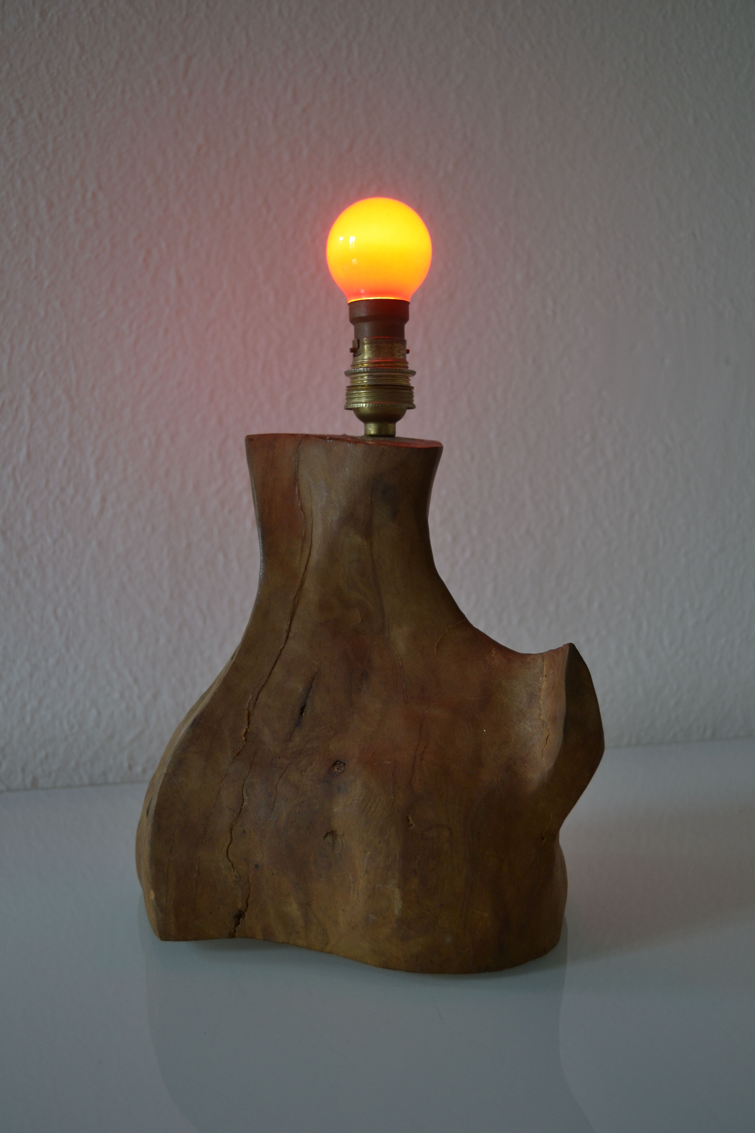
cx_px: 378
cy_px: 566
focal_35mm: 39
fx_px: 1227
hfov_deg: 34.2
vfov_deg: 49.6
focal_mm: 26
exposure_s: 1/20
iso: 400
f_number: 4.2
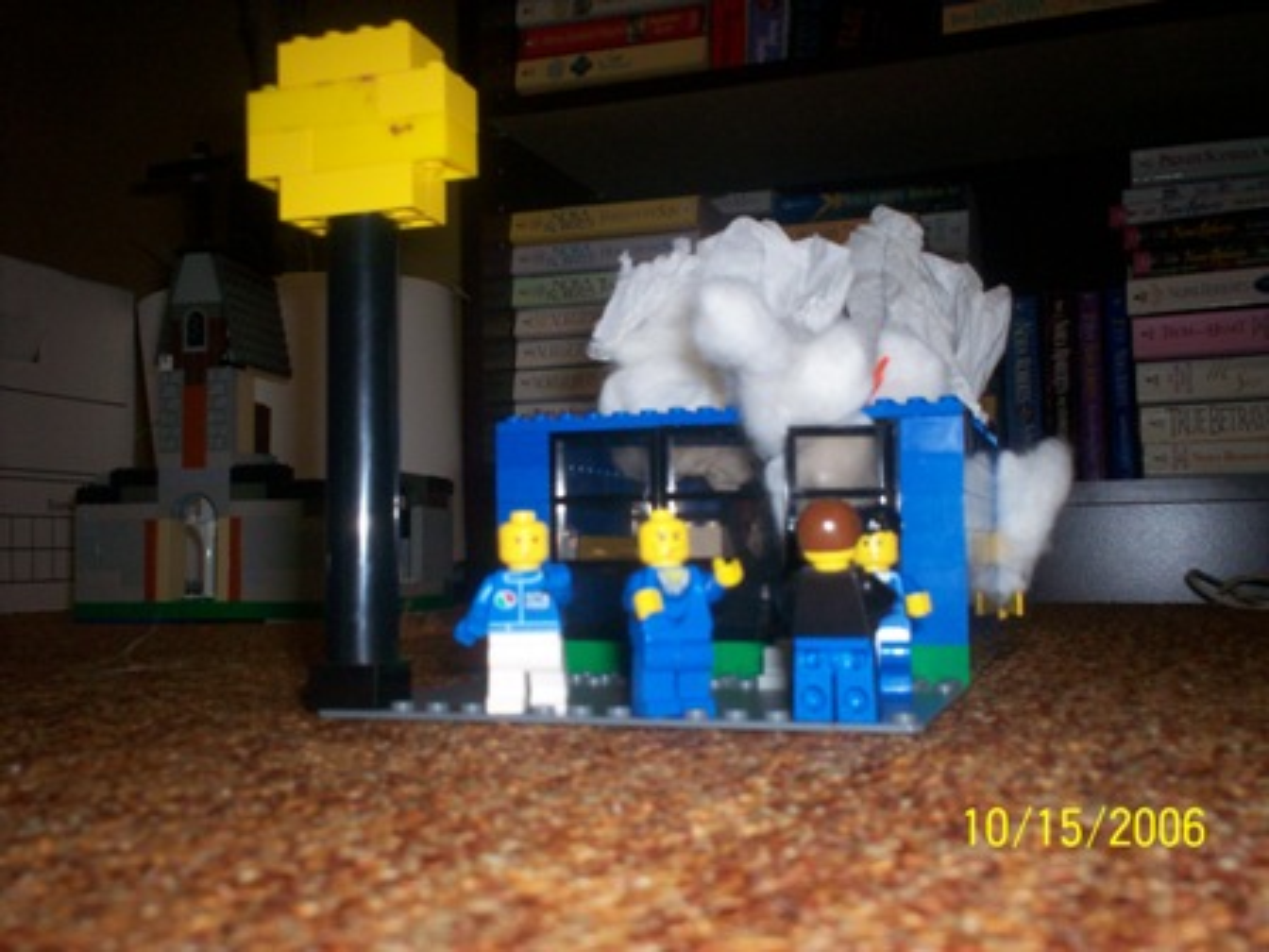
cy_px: 476
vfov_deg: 39.7
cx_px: 634
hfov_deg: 51.4
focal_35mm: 36
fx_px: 1320
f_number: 4.5
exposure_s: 1/60
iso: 140
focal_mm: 6
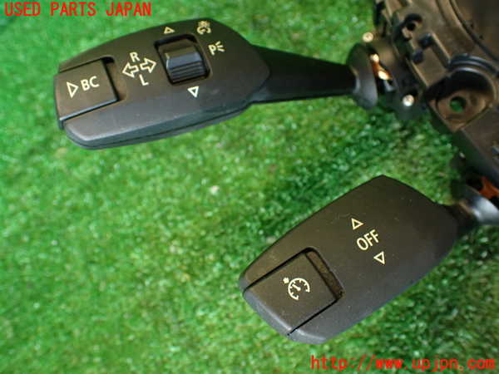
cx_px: 250
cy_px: 187
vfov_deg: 44.2
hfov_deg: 56.8
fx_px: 461
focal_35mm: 32
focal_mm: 5.79
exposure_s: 1/30
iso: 250
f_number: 2.4
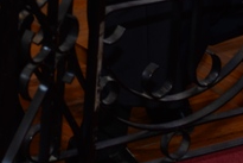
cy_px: -216
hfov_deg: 8.9
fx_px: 1520
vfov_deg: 5.9
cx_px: -138
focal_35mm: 225
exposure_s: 1/80
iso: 500
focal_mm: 48
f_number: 4
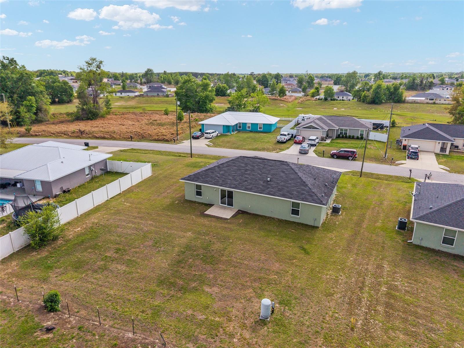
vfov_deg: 56.8
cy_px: 174
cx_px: 232
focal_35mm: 24
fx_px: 322
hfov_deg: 71.6
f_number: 1.8
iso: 400
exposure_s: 1/6000
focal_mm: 8.67
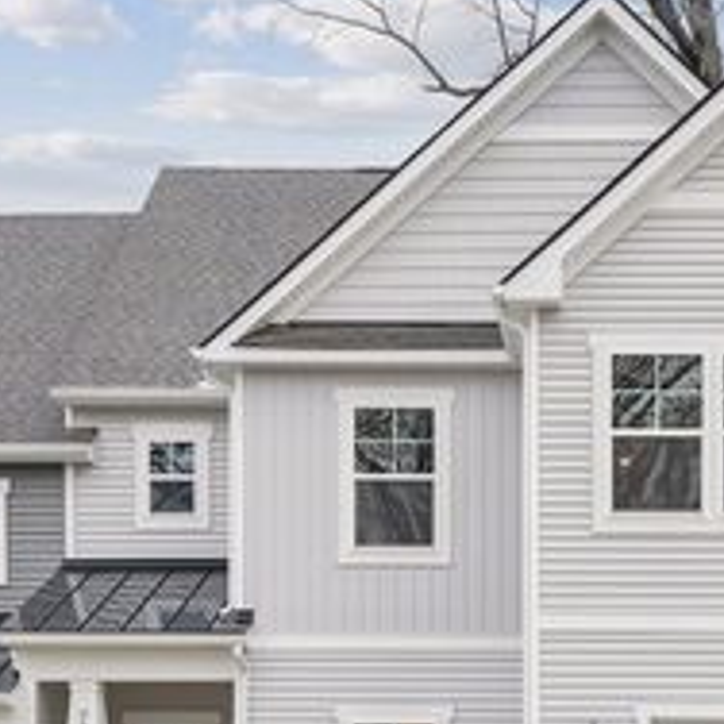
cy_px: 472
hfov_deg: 21.5
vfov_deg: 21.8
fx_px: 1869
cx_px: 624
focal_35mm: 79
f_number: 8
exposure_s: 1/125
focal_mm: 35
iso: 500
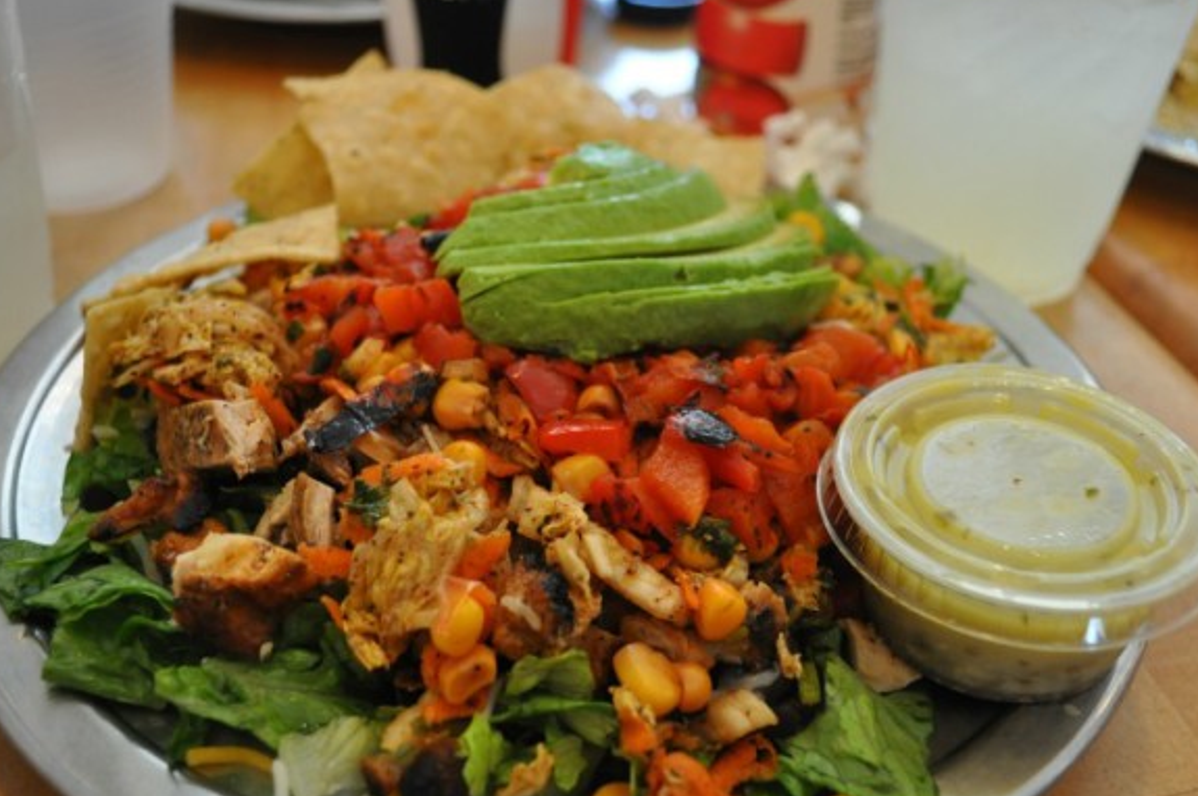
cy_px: 409
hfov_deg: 49.6
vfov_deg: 34.1
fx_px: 1296
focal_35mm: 39
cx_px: 615
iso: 800
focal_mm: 22
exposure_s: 1/50
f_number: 3.8
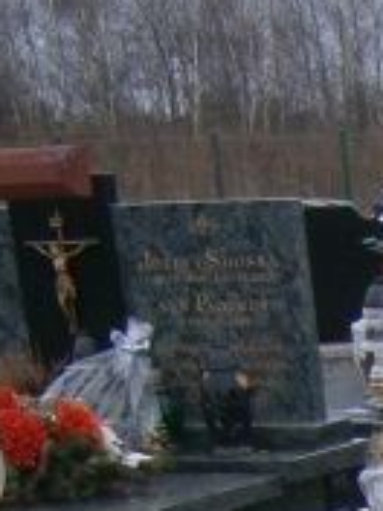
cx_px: 966
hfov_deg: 8.5
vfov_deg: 10.9
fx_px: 2331
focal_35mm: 158
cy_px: 1163
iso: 80
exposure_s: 1/200
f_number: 2.8
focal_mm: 4.7
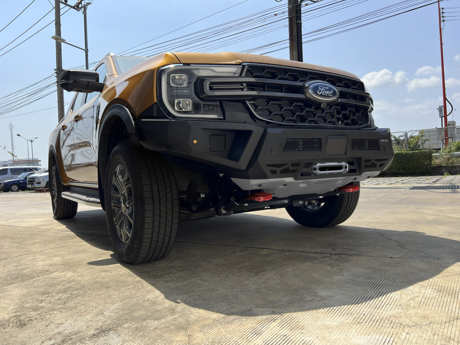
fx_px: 346
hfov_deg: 67.3
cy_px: 172
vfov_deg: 53.1
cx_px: 230
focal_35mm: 26
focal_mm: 5.7
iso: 50
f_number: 1.5
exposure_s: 1/3800
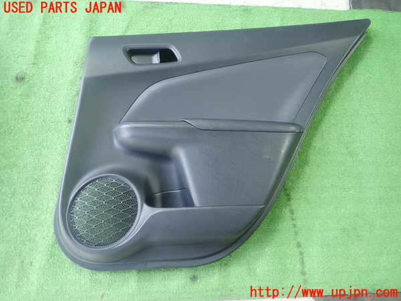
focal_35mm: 25
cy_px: 150
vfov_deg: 54.9
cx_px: 200
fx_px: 290
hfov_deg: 69.4
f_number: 2
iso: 200
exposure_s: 1/30
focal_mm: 4.5
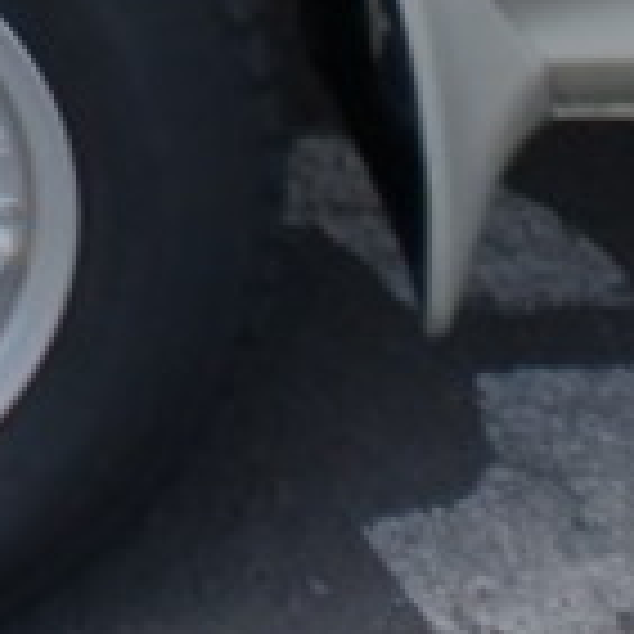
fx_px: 3626
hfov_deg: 9.3
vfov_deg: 9.4
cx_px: -665
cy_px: -616
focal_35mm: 175
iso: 64
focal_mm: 6.3
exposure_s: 1/250
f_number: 3.1
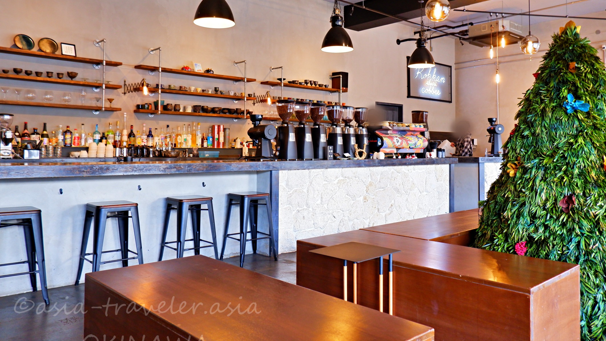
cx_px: 328
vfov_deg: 40.0
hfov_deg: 66.0
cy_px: 136
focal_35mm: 29
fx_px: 466
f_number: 3.5
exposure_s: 1/34
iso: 640
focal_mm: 15
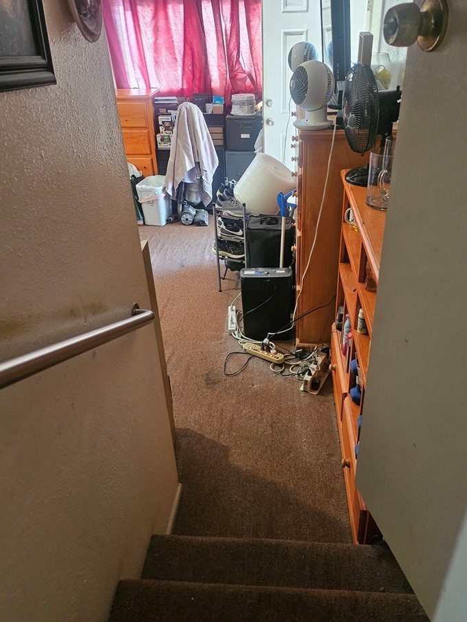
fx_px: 485
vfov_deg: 65.3
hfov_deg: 51.3
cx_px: 253
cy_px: 319
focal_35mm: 27
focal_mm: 5
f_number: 1.8
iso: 640
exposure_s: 1/30
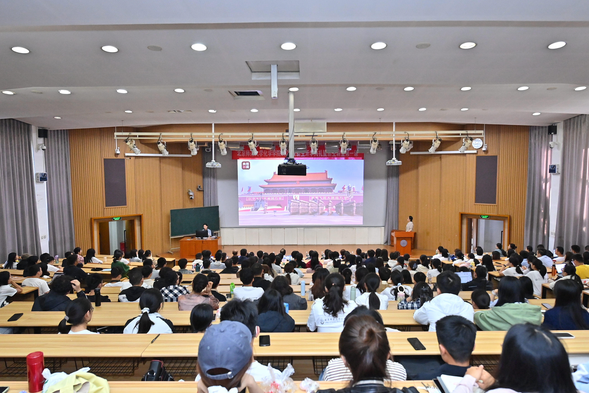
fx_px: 409
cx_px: 309
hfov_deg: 71.5
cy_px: 197
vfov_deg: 51.3
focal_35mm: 25
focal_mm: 19
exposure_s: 1/125
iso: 3200
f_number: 3.2
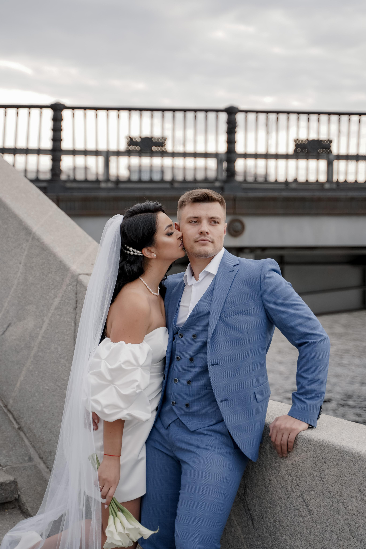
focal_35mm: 55
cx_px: 183
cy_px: 274
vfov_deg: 36.2
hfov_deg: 24.6
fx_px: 839
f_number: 2.8
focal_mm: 55
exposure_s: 1/500
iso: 160
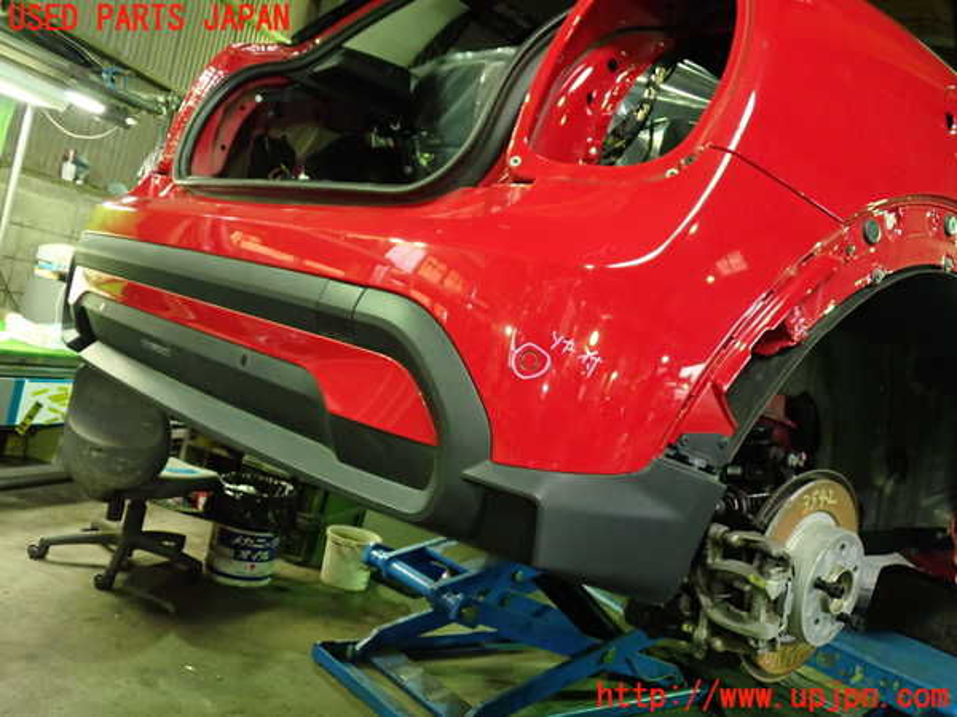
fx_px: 829
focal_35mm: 30
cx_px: 478
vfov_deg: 46.8
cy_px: 358
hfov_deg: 60.0
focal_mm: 5.4
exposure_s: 1/30
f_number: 2.3
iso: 640
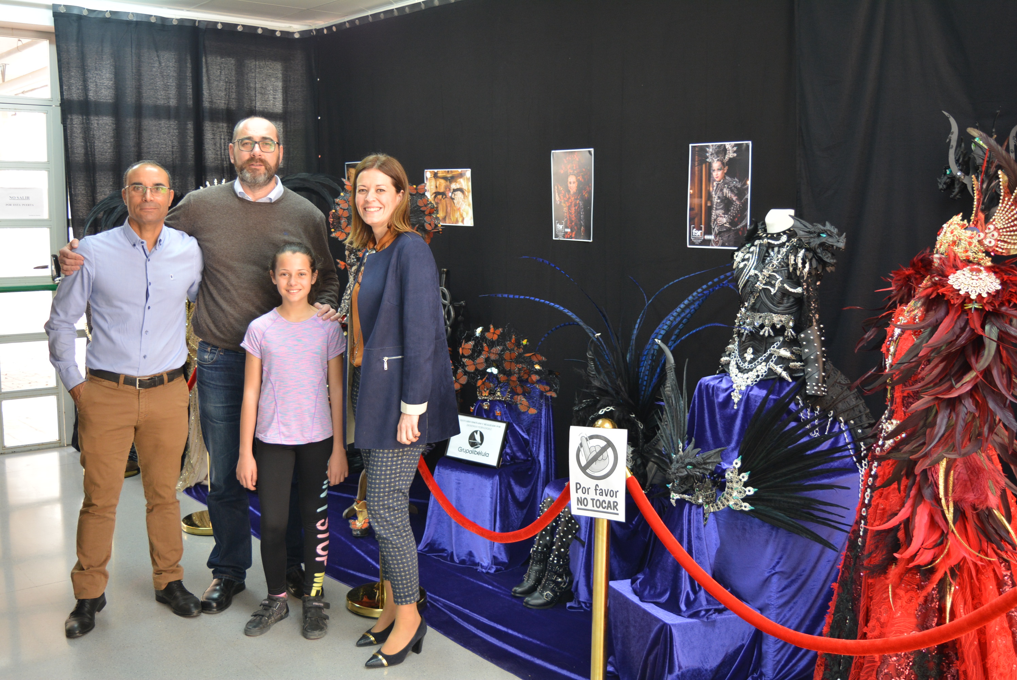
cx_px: 508
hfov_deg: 53.1
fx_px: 1018
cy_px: 340
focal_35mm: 36
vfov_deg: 36.9
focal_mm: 24
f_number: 4
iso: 400
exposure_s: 1/20
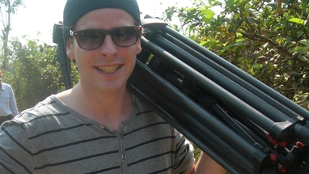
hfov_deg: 32.4
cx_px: 154
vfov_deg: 18.4
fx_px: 533
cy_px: 138
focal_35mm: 65
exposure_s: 1/224
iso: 50
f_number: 4.8
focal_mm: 7.8
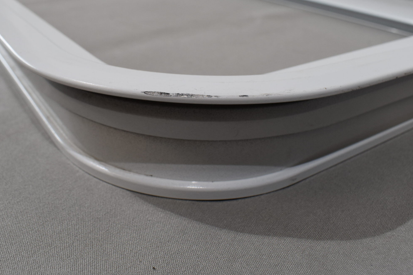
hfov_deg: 54.3
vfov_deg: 37.7
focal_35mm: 35
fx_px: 402
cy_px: 106
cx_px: 183
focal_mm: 18
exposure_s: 1/60
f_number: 8
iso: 400
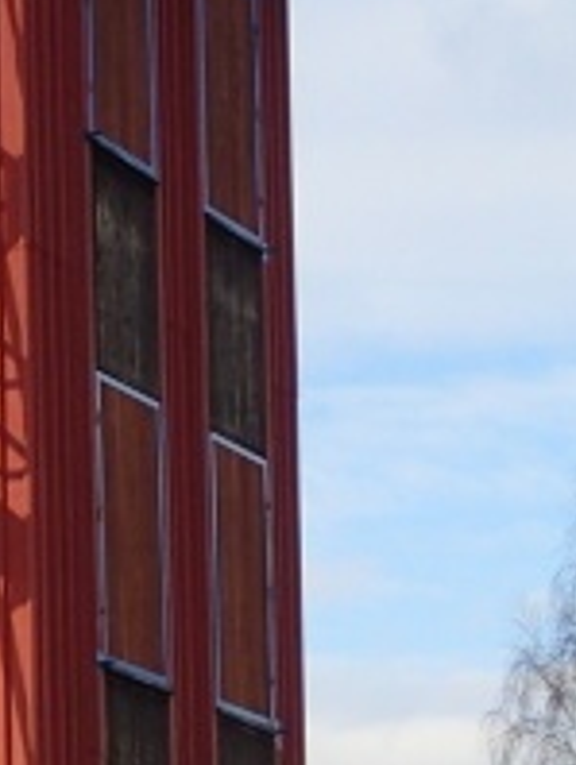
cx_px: -390
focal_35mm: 190
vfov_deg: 10.3
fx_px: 4206
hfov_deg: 7.6
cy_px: 711
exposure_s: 1/800
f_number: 4.5
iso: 200
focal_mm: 8.99
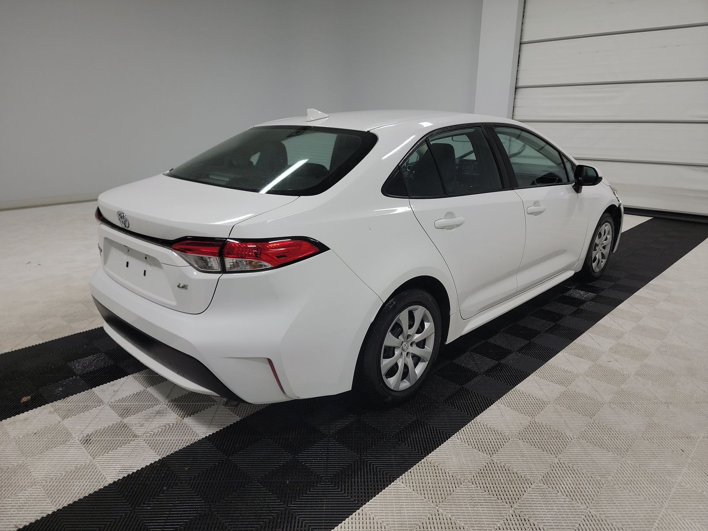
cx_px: 354
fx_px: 491
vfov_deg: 56.8
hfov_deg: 71.6
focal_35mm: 24
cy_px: 266
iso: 50
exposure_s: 1/129
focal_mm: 6.7
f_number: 1.8
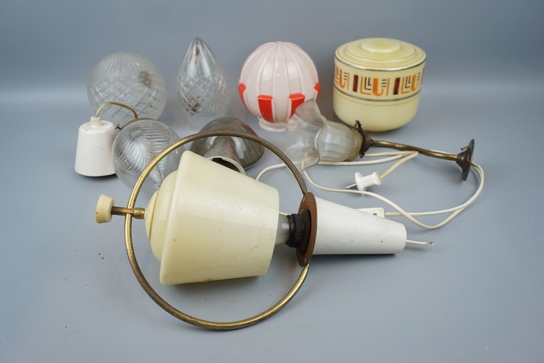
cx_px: 272
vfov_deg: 46.4
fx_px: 423
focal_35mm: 28
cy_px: 182
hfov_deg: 65.5
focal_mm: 28
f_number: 4.5
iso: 100
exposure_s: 1/80
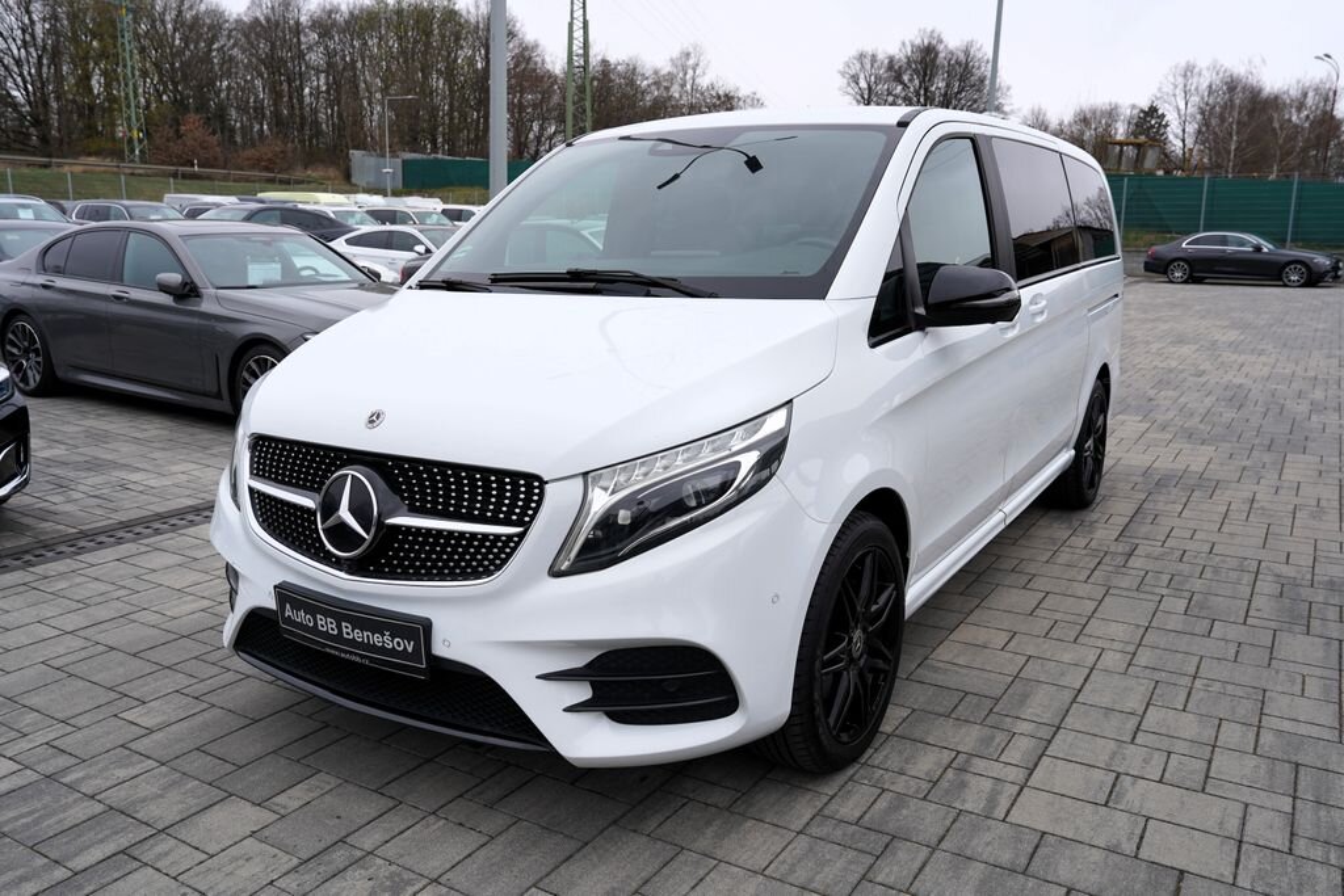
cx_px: 672
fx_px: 1045
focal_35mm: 28
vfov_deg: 46.4
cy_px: 448
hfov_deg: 65.5
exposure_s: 1/125
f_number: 5.6
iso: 100
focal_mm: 28
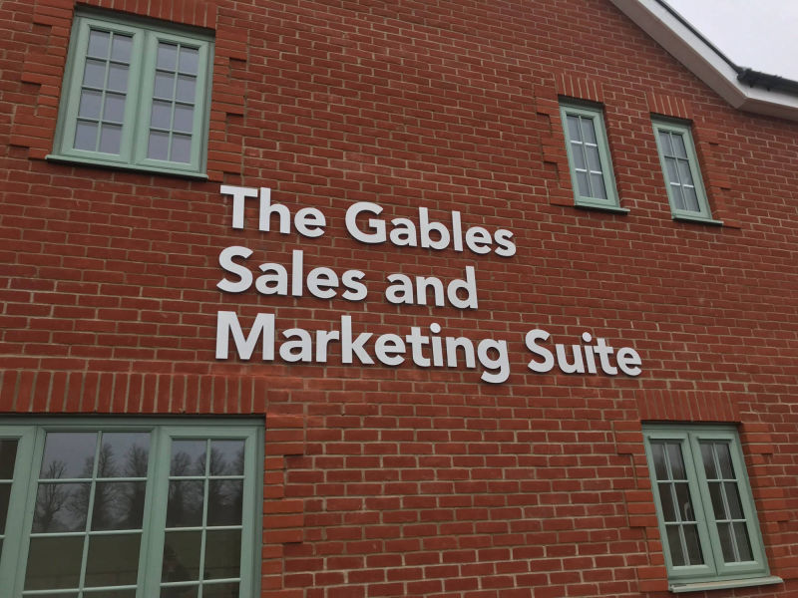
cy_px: 299
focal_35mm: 28
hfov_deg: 63.4
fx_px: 645
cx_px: 399
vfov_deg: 49.7
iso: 20
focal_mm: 3.99
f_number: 1.8
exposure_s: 1/317
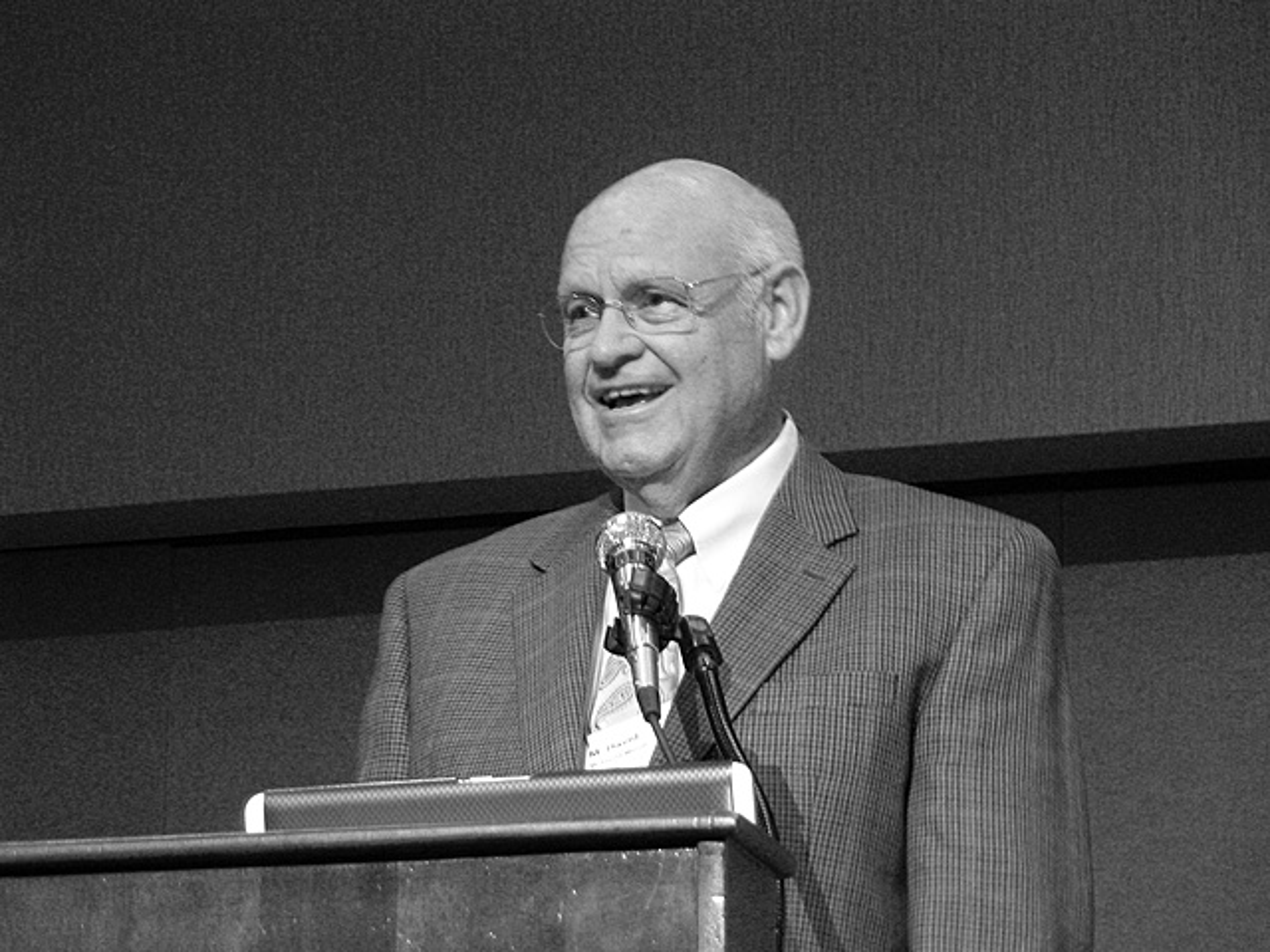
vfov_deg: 8.6
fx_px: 6310
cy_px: 476
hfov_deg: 11.5
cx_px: 635
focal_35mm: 172
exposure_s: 1/6.9
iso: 200
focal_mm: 28.7
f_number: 3.5
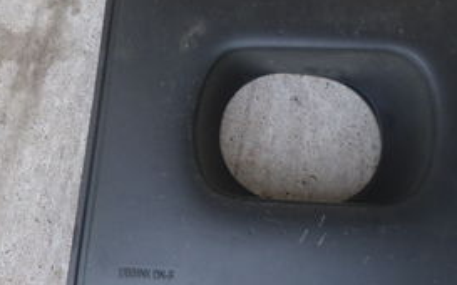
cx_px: 280
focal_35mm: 56
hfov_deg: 36.2
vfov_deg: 22.8
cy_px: 62
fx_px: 697
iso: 80
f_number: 3.1
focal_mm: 4.3
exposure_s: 1/180
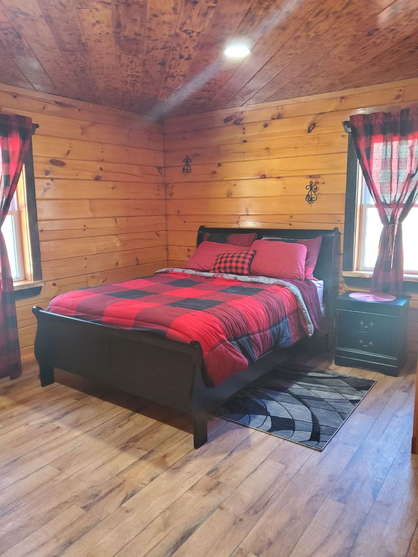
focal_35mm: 26
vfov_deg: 67.3
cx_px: 209
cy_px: 278
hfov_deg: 53.1
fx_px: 419
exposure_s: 1/39
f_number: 1.5
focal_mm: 4.3
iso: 320
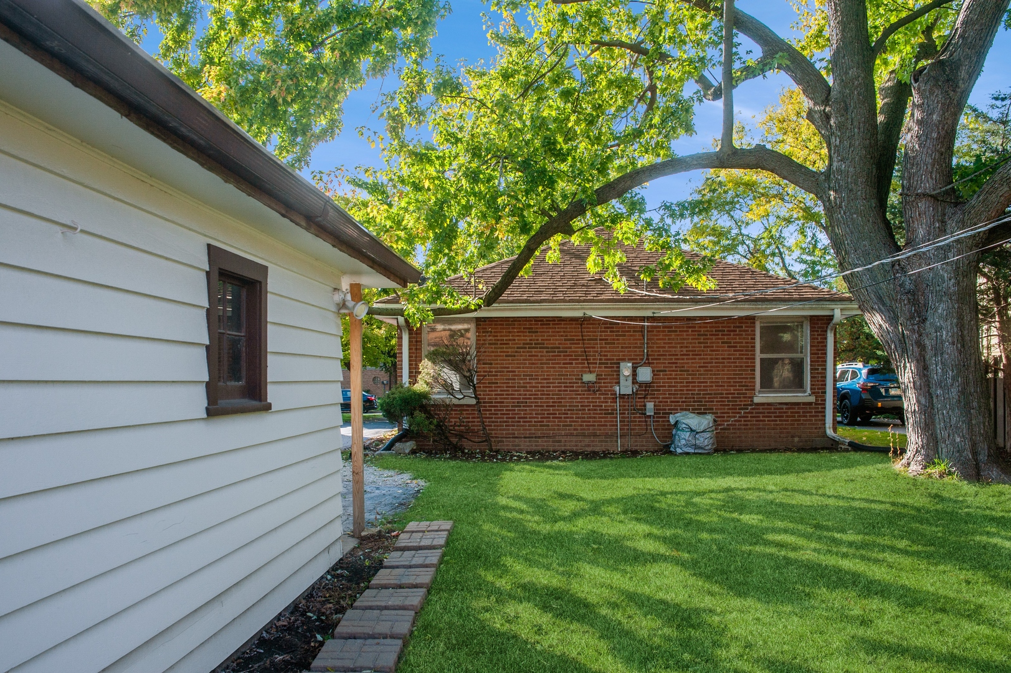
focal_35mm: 31
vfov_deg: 42.3
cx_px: 506
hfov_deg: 60.3
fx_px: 870
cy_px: 336
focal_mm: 31
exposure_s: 1/320
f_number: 8
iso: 200
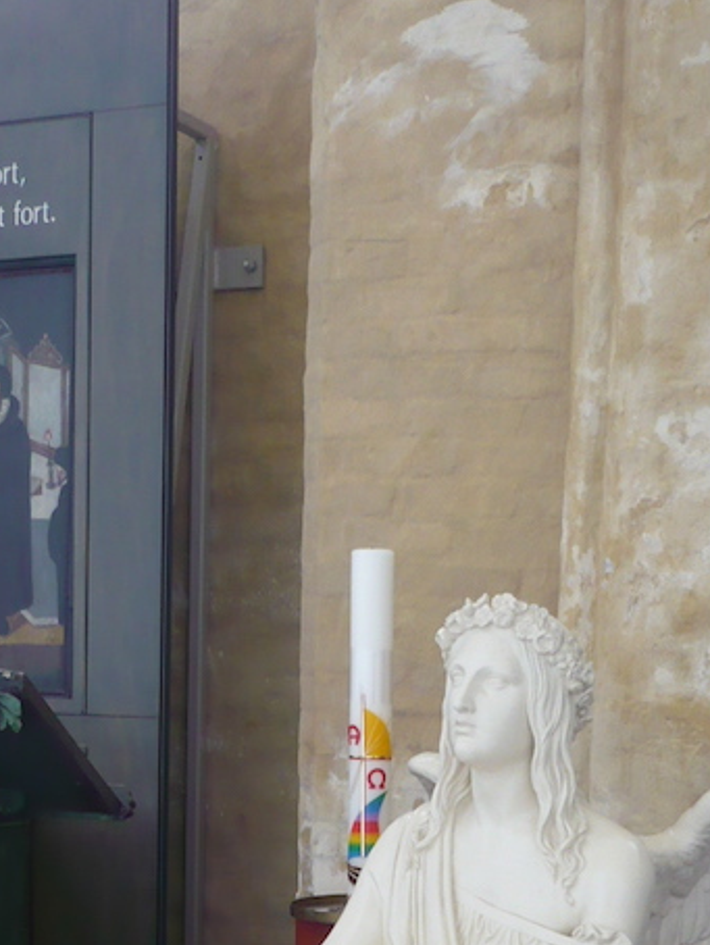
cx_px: 344
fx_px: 1885
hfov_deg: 21.3
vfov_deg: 26.8
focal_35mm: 69
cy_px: 916
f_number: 2.8
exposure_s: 1/15
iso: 200
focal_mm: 5.8
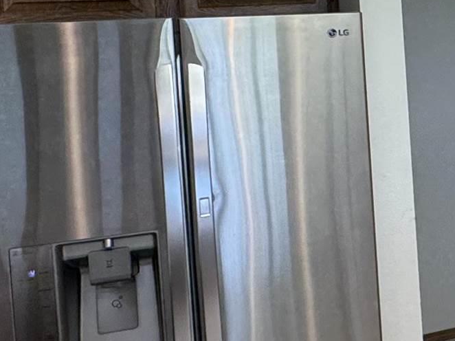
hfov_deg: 24.7
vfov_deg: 22.2
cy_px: 57
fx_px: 854
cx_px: 637
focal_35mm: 65
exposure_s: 1/120
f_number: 2.2
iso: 125
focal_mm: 2.22
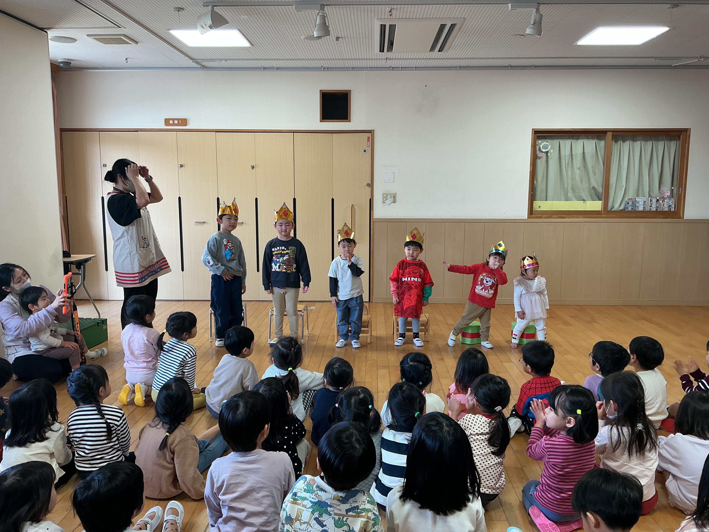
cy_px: 266
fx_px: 594
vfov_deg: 48.2
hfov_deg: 61.7
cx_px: 354
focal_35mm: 29
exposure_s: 1/60
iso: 40
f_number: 1.8
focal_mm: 3
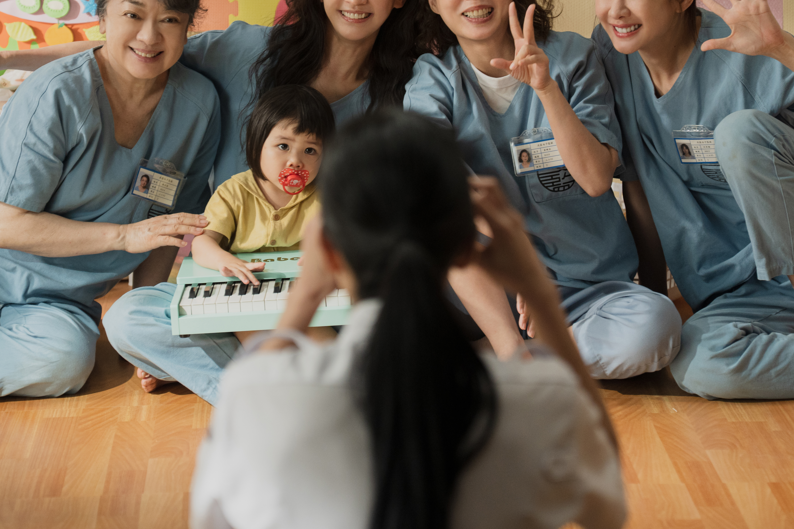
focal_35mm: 121
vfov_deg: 11.3
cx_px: 382
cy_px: 115
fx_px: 2669
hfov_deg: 16.9
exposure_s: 1/250
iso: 640
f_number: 2
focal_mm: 70
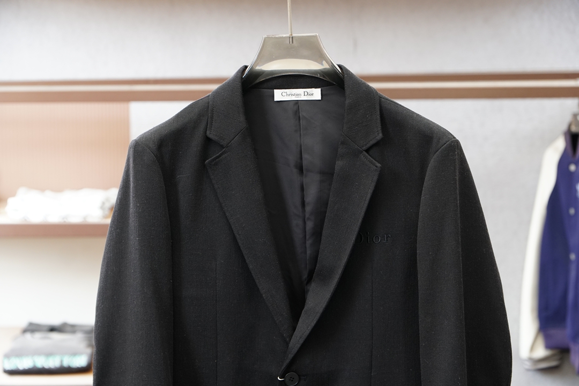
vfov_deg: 15.4
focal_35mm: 88
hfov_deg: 23.0
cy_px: 193
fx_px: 1423
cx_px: 290
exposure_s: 1/125
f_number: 4
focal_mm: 59
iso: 640
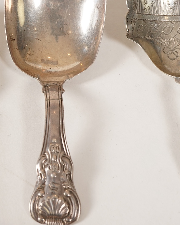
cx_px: -14
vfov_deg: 23.5
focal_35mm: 81
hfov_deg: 18.3
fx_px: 539
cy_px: 93
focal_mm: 30
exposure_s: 1/125
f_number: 16
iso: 400
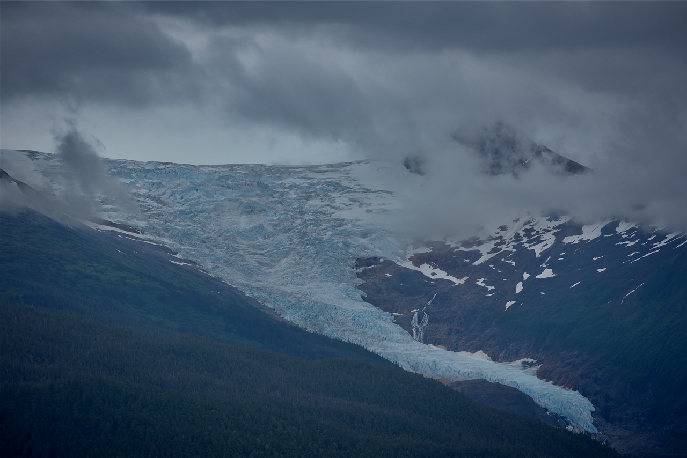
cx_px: 344
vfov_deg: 8.3
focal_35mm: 165
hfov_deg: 12.4
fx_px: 3149
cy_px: 229
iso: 100
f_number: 10
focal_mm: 165
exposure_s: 1/400
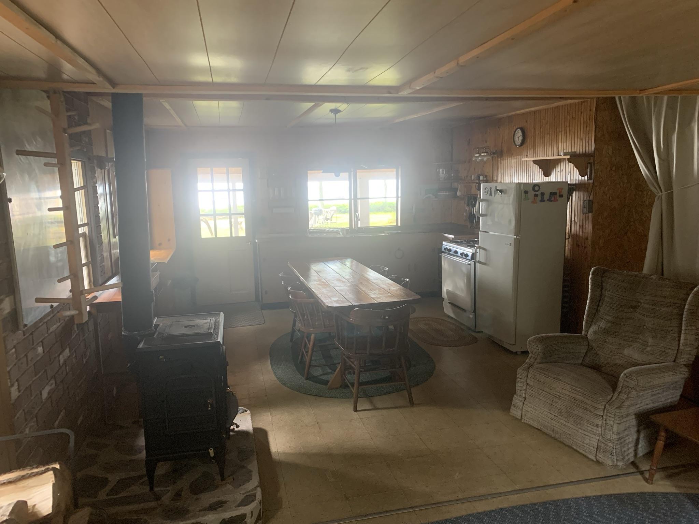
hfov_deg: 67.3
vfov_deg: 53.1
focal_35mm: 26
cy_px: 262
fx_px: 525
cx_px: 350
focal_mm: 4.25
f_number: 1.8
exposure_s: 1/44
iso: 400
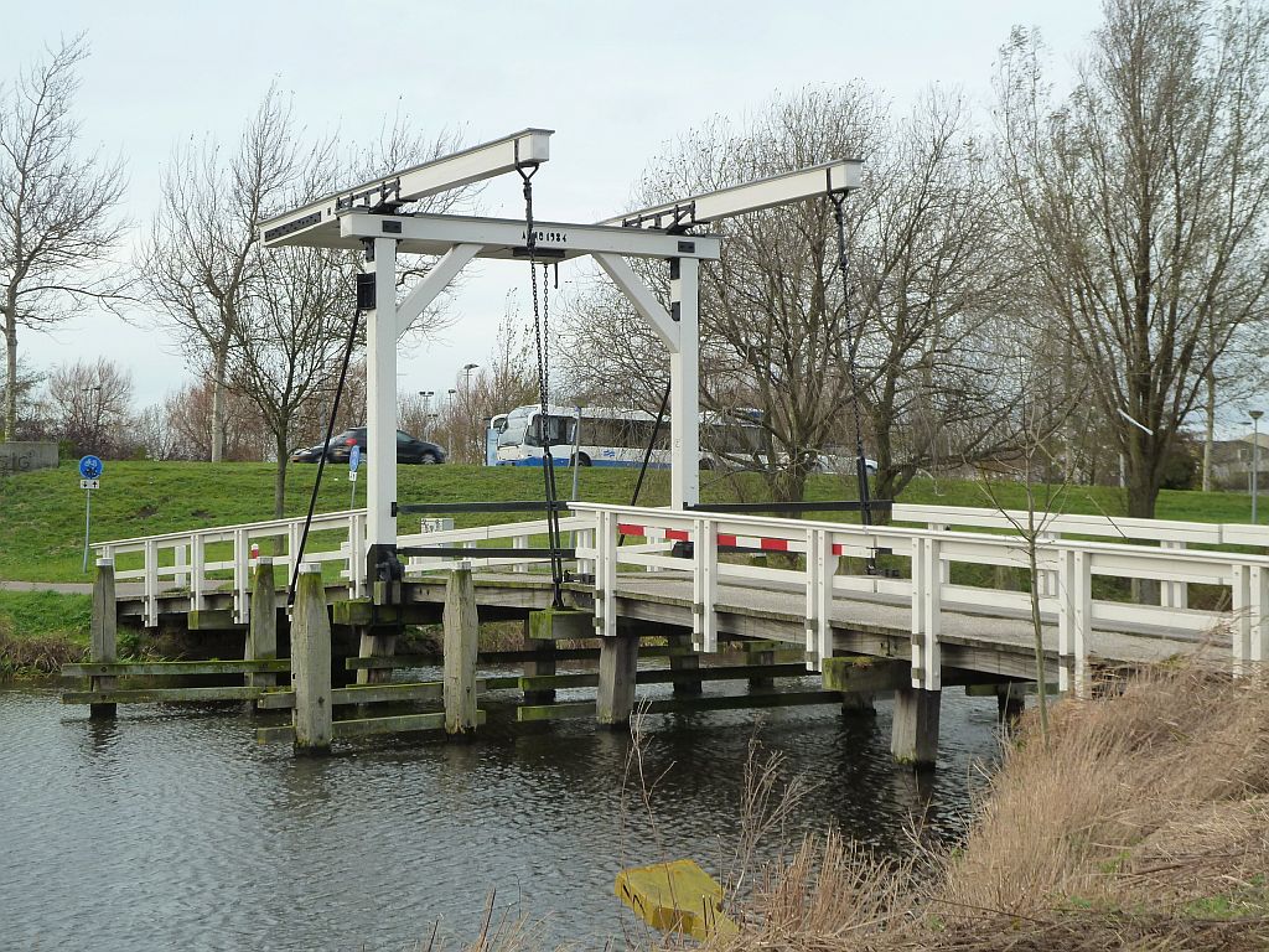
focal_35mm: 63
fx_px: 2310
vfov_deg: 23.3
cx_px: 634
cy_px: 476
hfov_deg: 30.7
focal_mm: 10.3
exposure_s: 1/80
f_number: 4
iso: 125
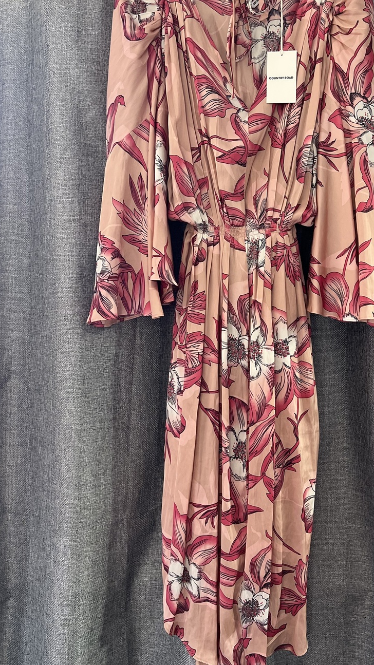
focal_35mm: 35
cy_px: 304
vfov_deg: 56.6
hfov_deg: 33.5
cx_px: 239
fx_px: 617
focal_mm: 5.7
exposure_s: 1/60
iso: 320
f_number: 1.5
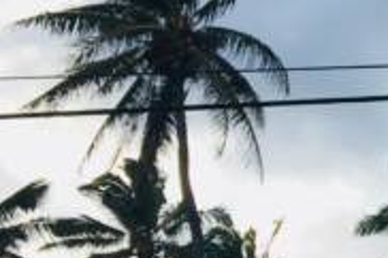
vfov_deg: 9.1
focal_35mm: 149
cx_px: 891
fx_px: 1604
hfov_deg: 11.6
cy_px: 291
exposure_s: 1/791
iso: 32
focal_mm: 4.15
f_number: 2.2
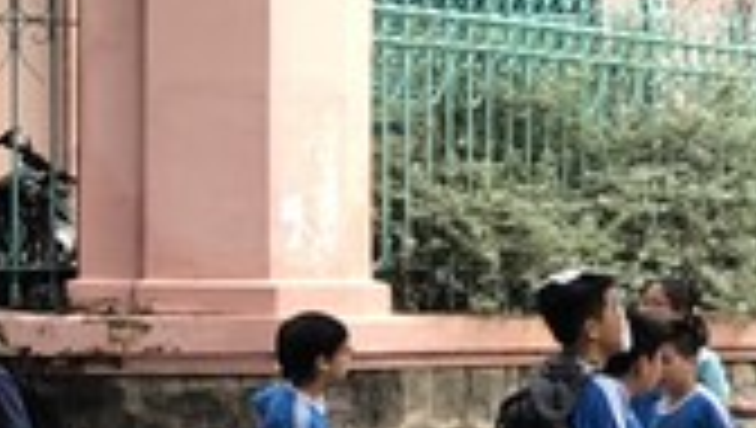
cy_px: 396
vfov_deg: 6.6
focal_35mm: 183
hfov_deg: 10.3
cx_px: 1742
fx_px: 3673
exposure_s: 1/100
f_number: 1.8
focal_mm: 3.99
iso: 25
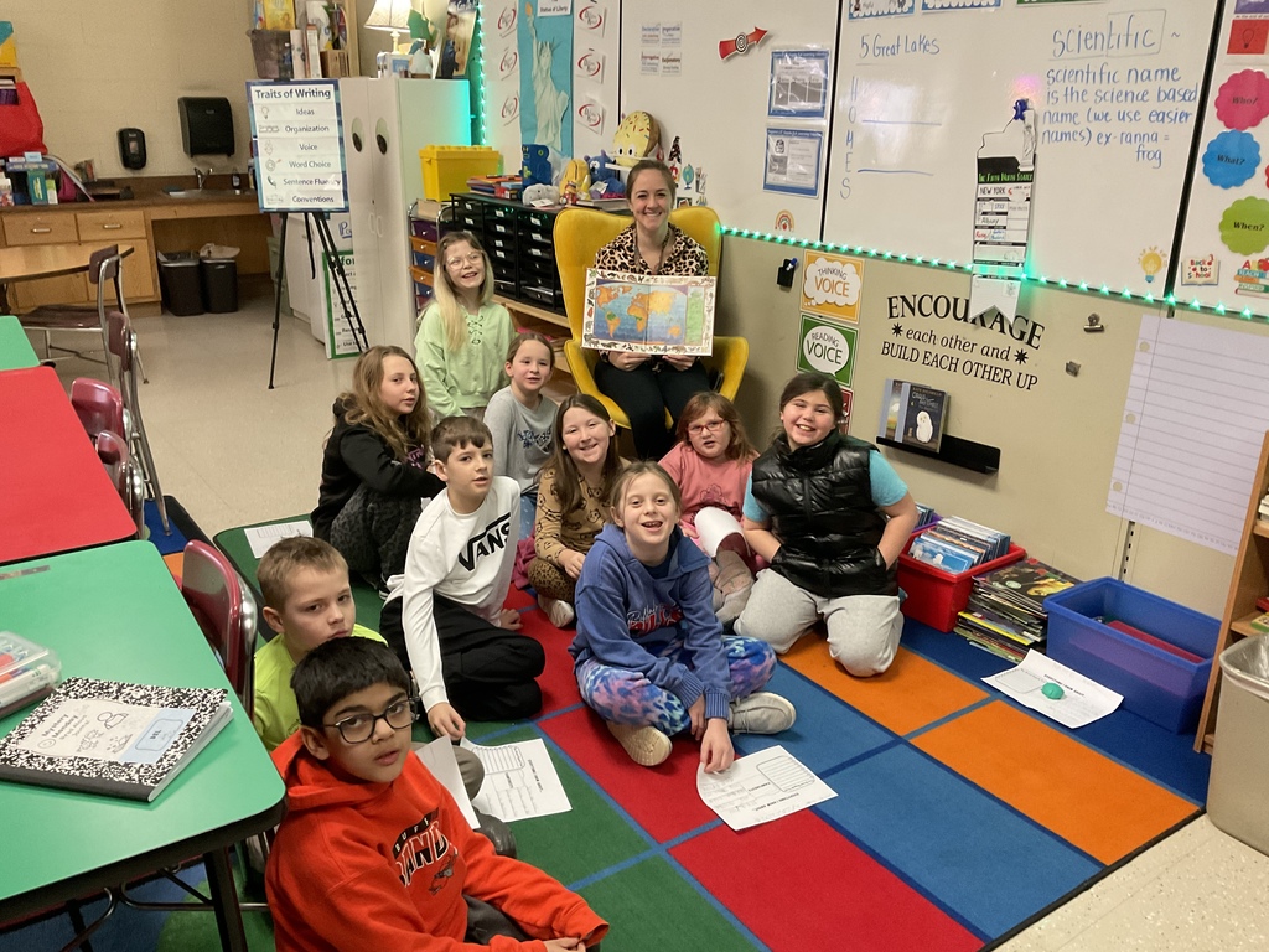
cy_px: 476
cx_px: 634
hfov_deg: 61.7
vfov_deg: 48.2
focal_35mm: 29
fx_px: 1063
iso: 250
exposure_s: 1/60
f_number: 1.8
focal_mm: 3
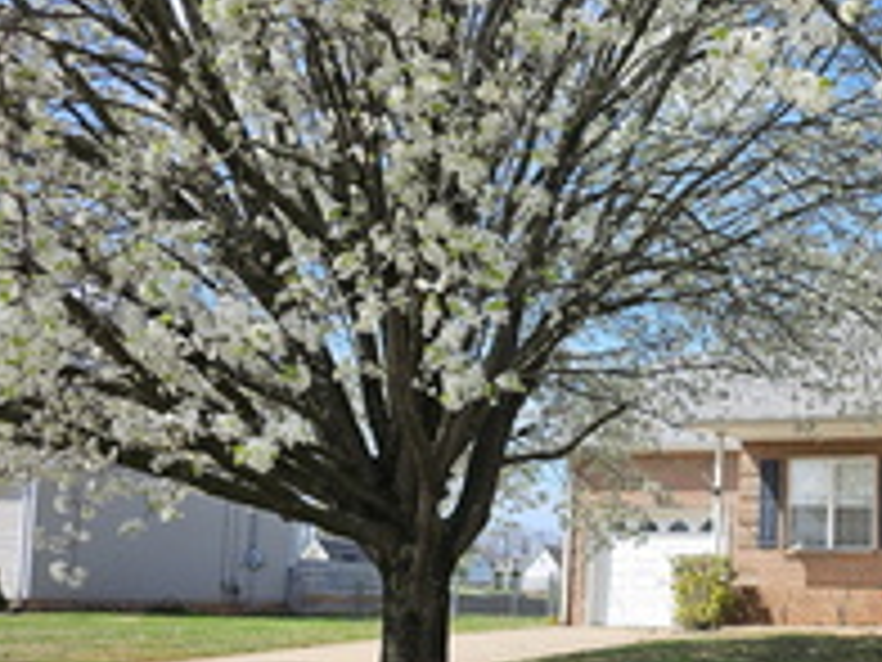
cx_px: 873
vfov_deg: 30.2
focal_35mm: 47
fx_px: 1198
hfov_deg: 36.5
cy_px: 522
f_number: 1.7
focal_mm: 6.3
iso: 10
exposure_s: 1/418
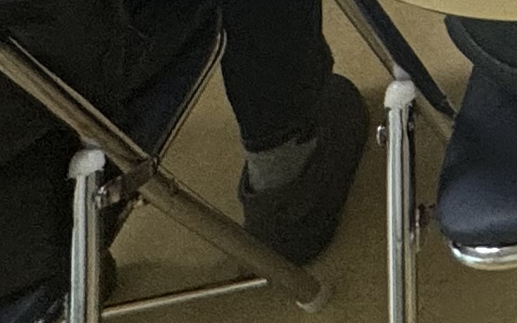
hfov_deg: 14.4
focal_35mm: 100
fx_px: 1409
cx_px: 1219
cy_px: -827
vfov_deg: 8.8
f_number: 2.2
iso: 160
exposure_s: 1/120
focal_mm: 2.22
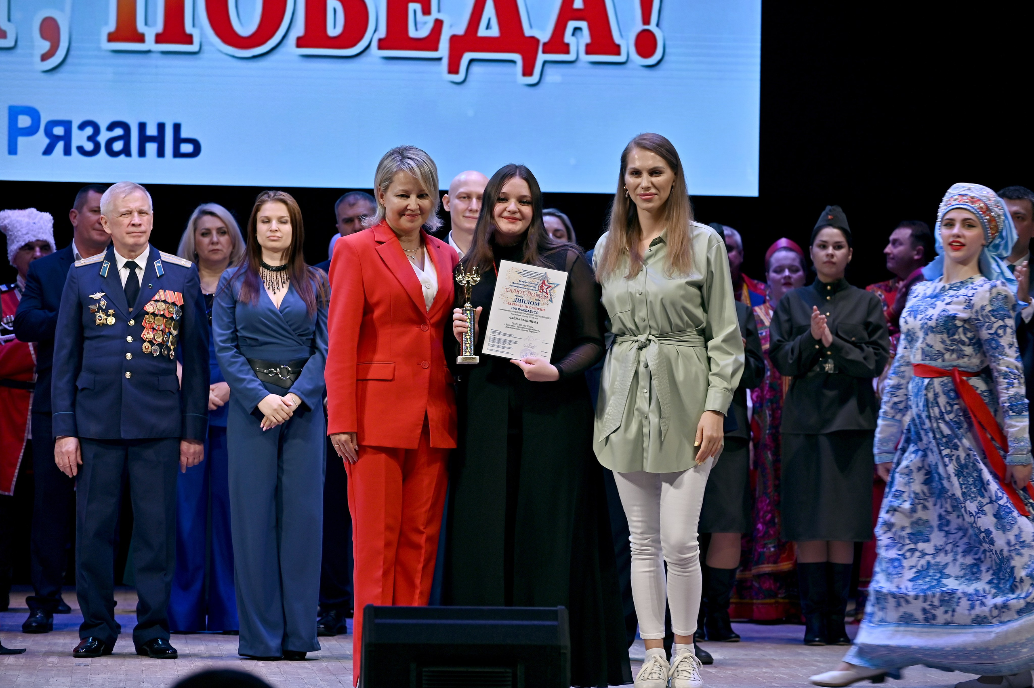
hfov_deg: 15.2
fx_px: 3875
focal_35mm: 135
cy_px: 344
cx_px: 517
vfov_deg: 10.1
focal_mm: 135
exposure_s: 1/125
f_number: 5.6
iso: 320
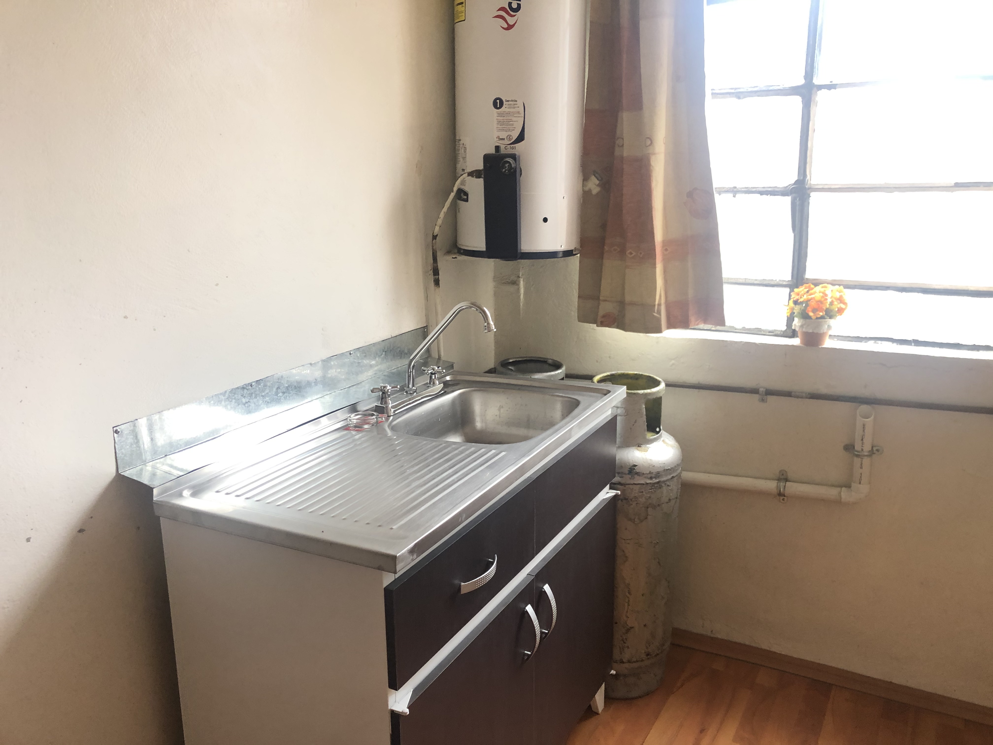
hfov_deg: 63.4
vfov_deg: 49.7
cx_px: 496
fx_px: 803
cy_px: 372
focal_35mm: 28
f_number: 1.8
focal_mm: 4
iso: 40
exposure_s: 1/30
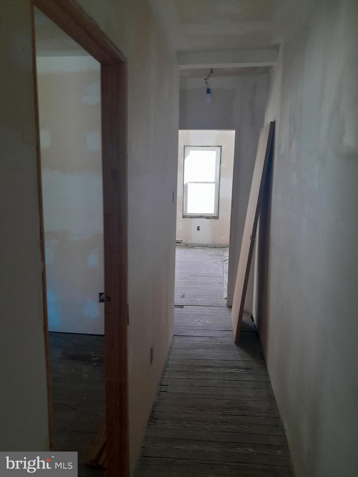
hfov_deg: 51.4
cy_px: 238
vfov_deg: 65.3
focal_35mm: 27
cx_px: 179
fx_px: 372
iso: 400
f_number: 1.8
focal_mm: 4
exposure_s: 1/60
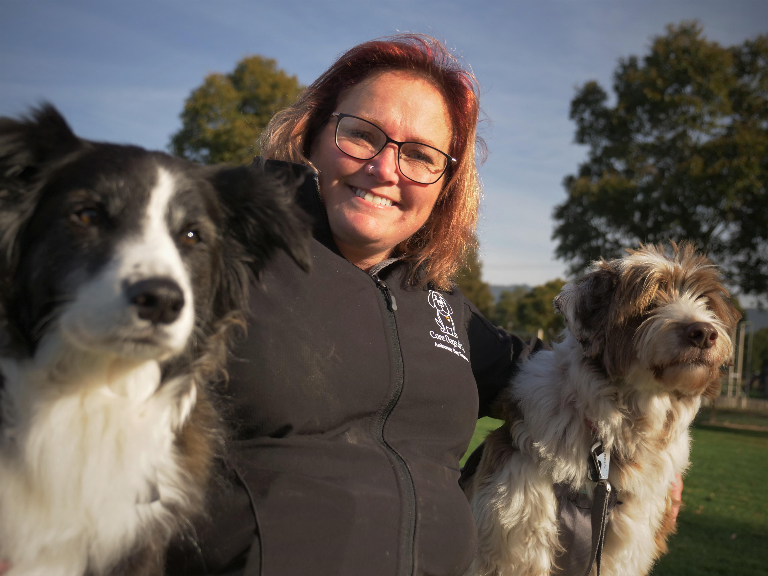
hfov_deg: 46.8
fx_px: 887
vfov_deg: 36.0
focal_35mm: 40
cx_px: 384
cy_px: 288
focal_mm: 20
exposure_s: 1/30
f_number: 2.8
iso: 160
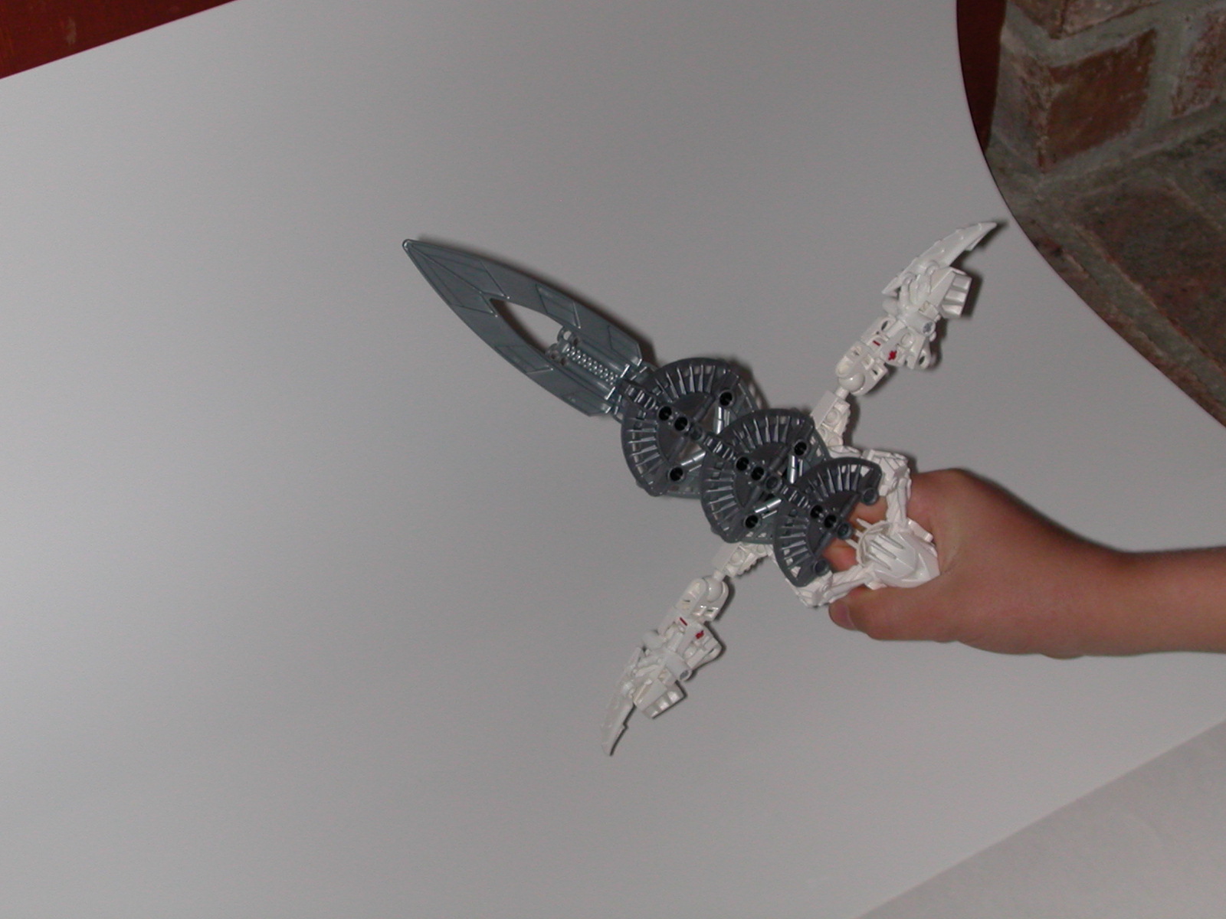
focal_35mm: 73
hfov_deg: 26.7
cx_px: 613
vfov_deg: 20.2
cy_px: 460
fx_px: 2585
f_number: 3.8
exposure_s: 1/59.9
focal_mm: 11.1
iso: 100
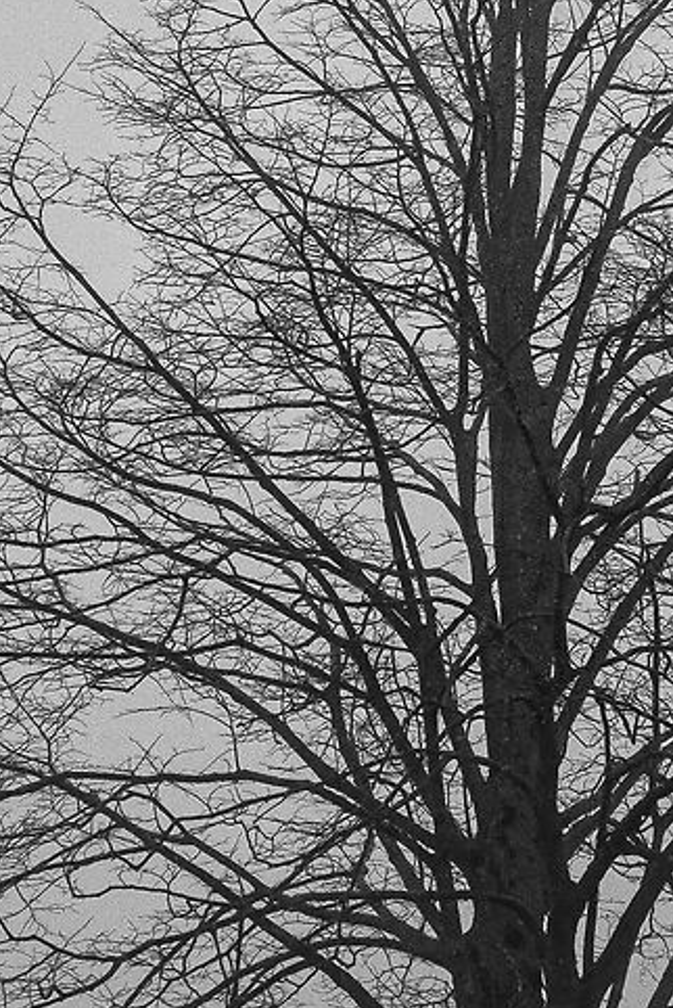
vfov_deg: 10.2
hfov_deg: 6.9
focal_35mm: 199
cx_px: 637
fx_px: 5572
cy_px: -163
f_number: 6.4
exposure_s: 1/80
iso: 160
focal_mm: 26.5
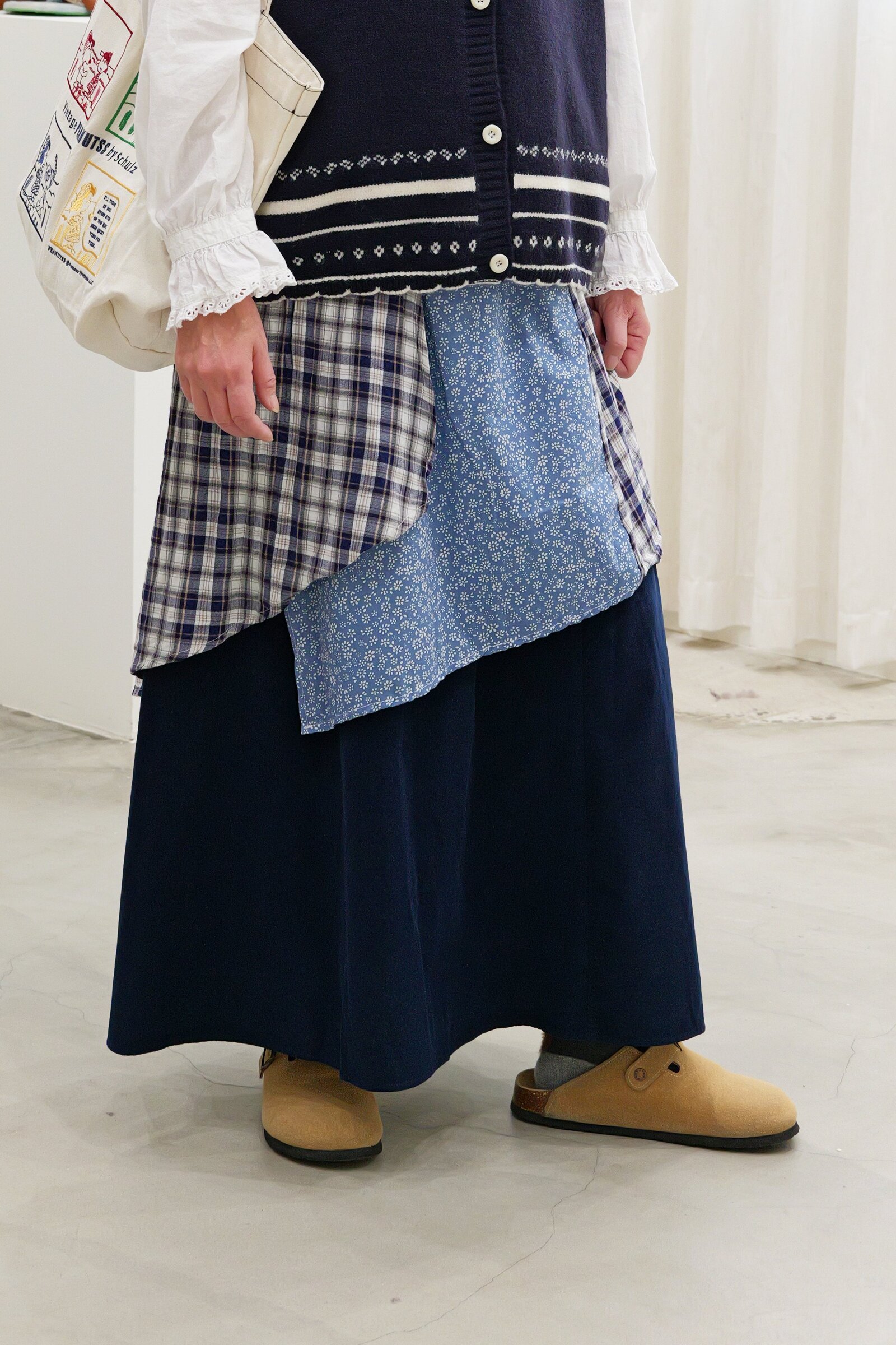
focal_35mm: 44
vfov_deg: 44.5
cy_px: 672
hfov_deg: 30.5
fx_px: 1643
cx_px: 448
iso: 1600
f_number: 5.6
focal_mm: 44
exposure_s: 1/320
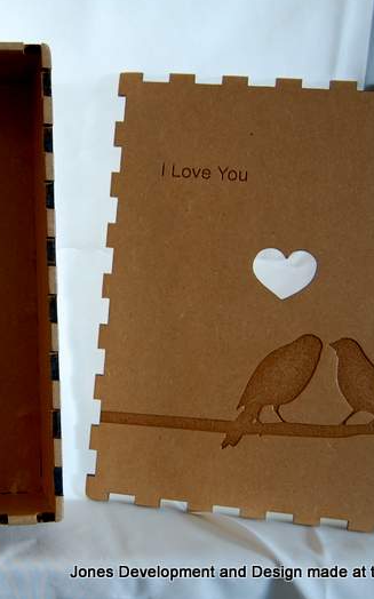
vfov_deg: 36.3
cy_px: 296
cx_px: 37
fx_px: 914
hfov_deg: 22.5
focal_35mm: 56
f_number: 4
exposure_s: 1/40
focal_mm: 24
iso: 400
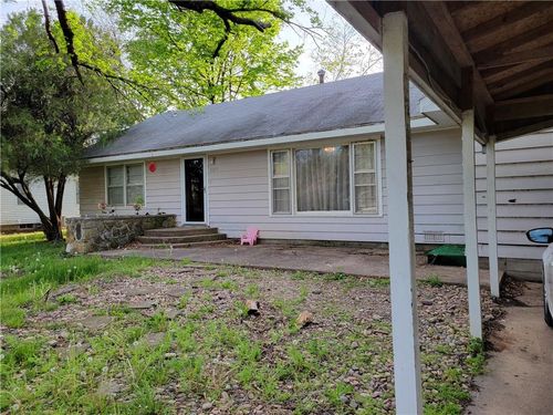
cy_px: 208
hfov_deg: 67.3
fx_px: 415
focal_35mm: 26
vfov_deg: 53.1
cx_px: 276
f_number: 1.8
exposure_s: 1/247
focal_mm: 5.4
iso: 40
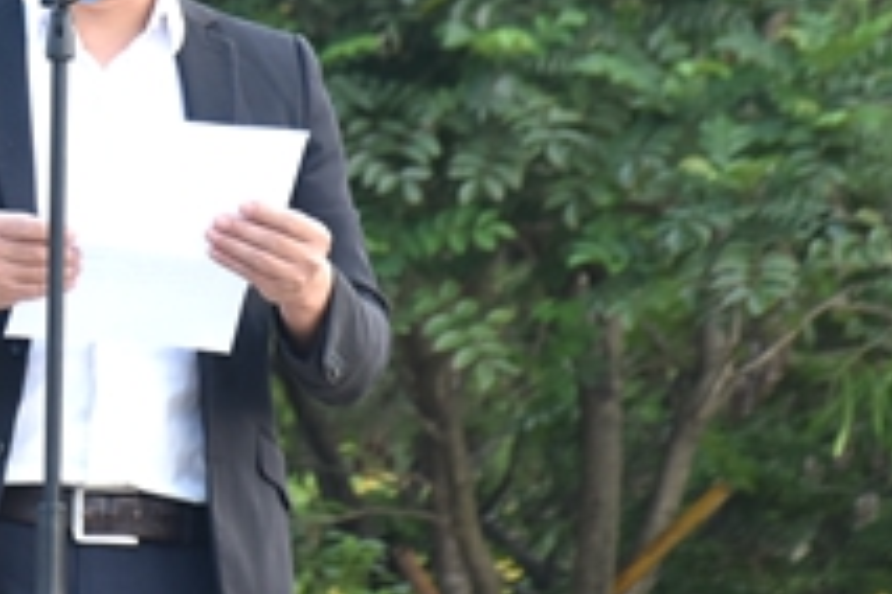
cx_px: -109
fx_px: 11557
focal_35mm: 466
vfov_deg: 2.9
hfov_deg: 4.4
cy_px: 46
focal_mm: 105
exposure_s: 1/125
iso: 500
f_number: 5.6
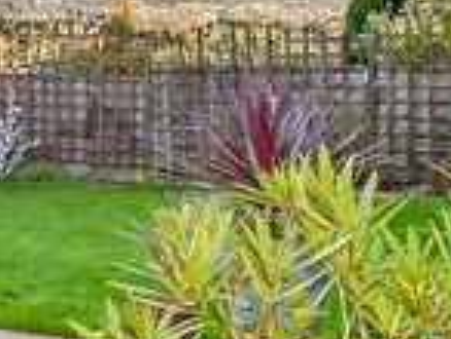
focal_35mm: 69
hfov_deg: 20.1
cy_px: 14
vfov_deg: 20.8
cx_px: -365
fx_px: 900
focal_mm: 10
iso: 200
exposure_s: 1/200
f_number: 8
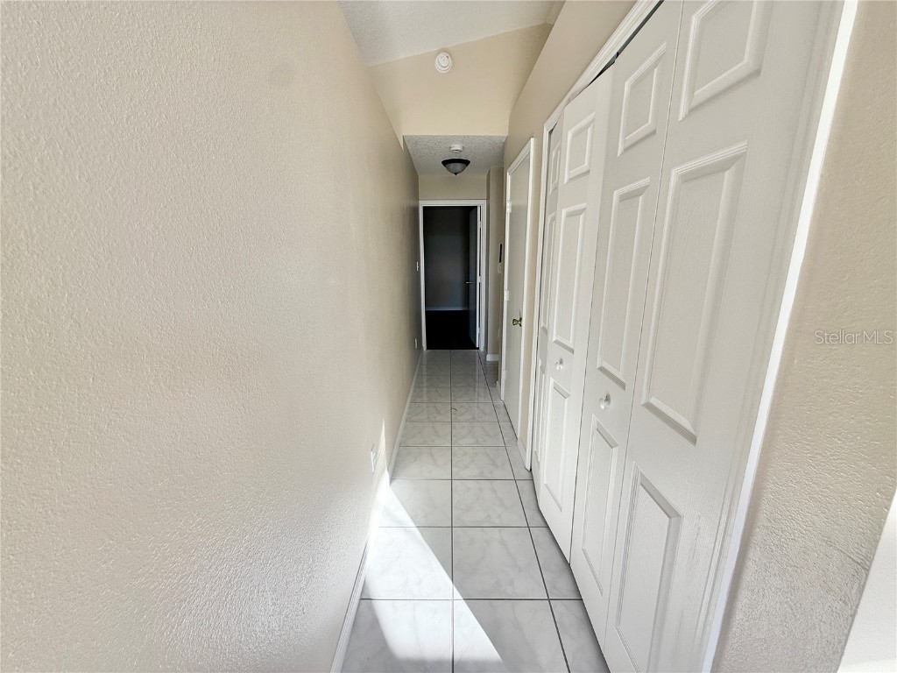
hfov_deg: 102.1
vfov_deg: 85.7
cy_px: 336
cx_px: 448
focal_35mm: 14
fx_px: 363
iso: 50
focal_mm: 2.22
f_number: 2.2
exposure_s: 1/146
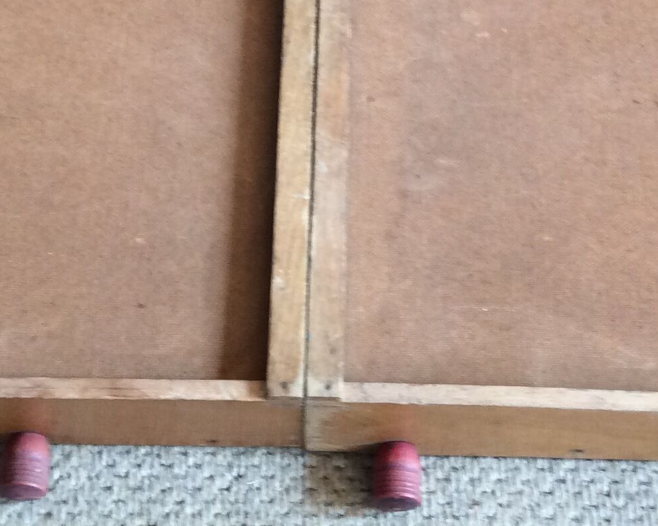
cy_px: 86
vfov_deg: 18.5
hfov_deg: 23.3
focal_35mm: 82
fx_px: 1597
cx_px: 334
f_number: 2.4
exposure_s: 1/25
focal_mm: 3.3
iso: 64
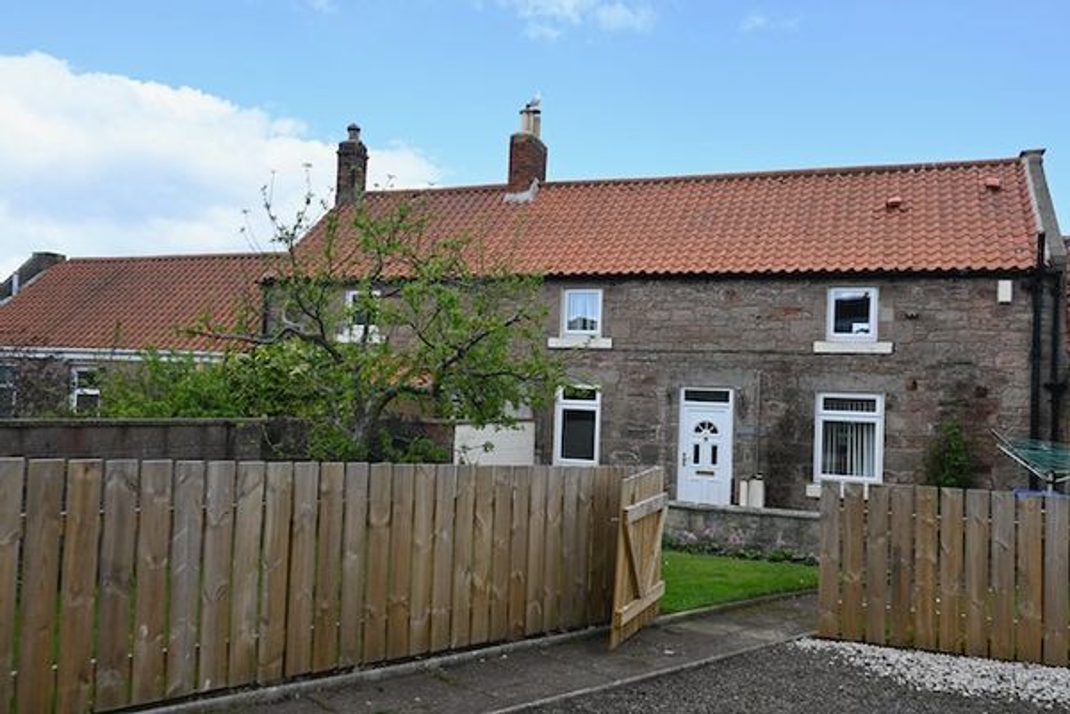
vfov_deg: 43.6
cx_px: 535
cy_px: 357
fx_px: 892
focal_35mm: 30
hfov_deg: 61.9
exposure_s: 1/250
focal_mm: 20
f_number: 5.6
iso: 110
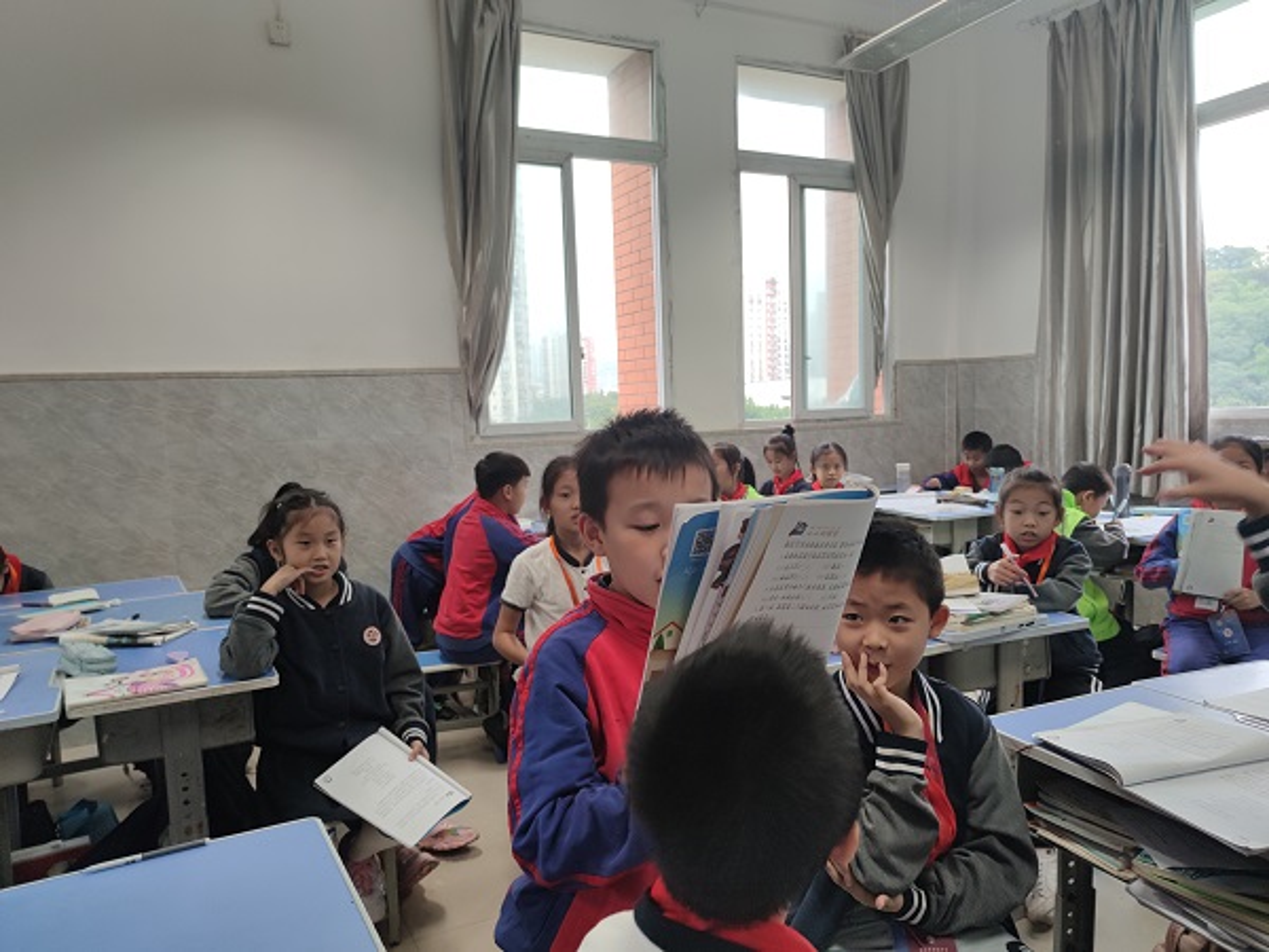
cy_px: 476
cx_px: 634
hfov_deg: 71.6
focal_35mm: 24
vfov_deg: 56.8
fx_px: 880
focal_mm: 6.72
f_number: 1.69
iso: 50
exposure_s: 1/119
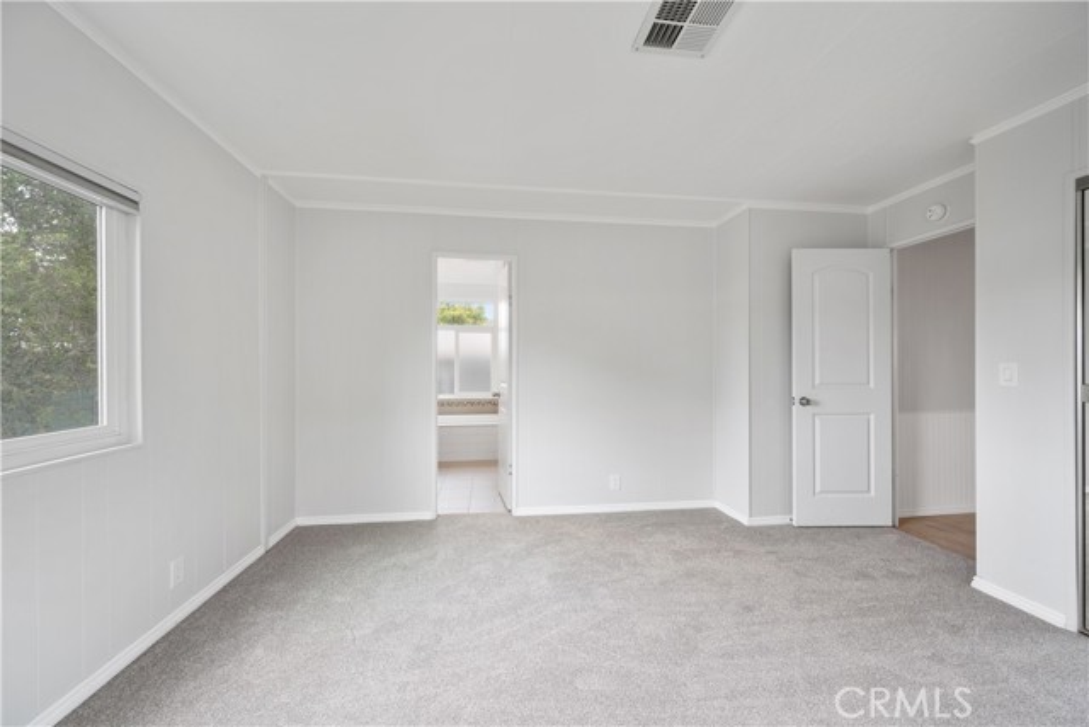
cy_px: 364
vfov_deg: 81.2
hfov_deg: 104.2
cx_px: 544
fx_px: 424
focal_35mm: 14
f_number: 8
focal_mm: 14
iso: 100
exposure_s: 1/4
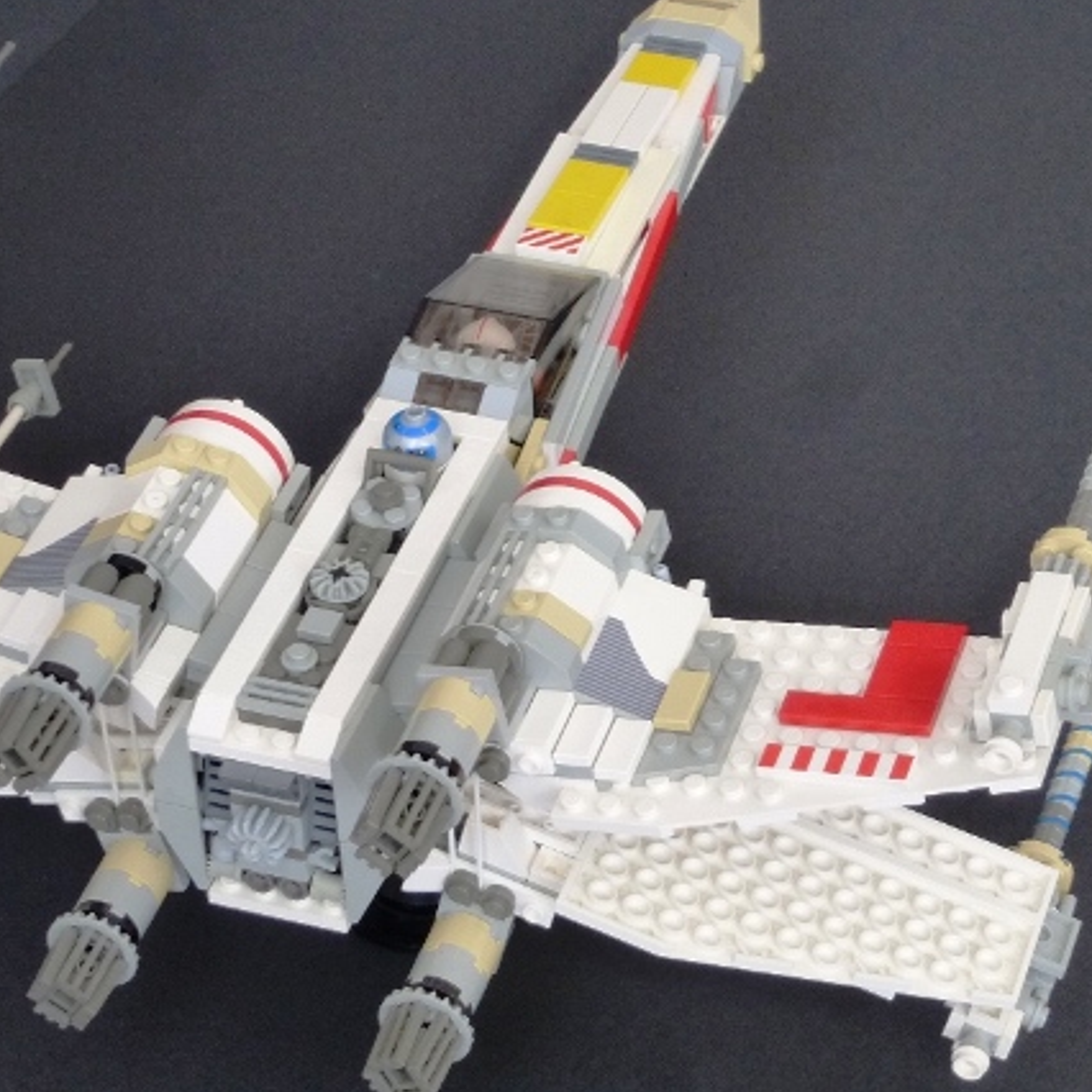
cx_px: 441
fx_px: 3605
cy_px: 541
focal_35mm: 101
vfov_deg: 17.2
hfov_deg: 17.2
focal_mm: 13.6
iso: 400
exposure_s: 1/10
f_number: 4.7
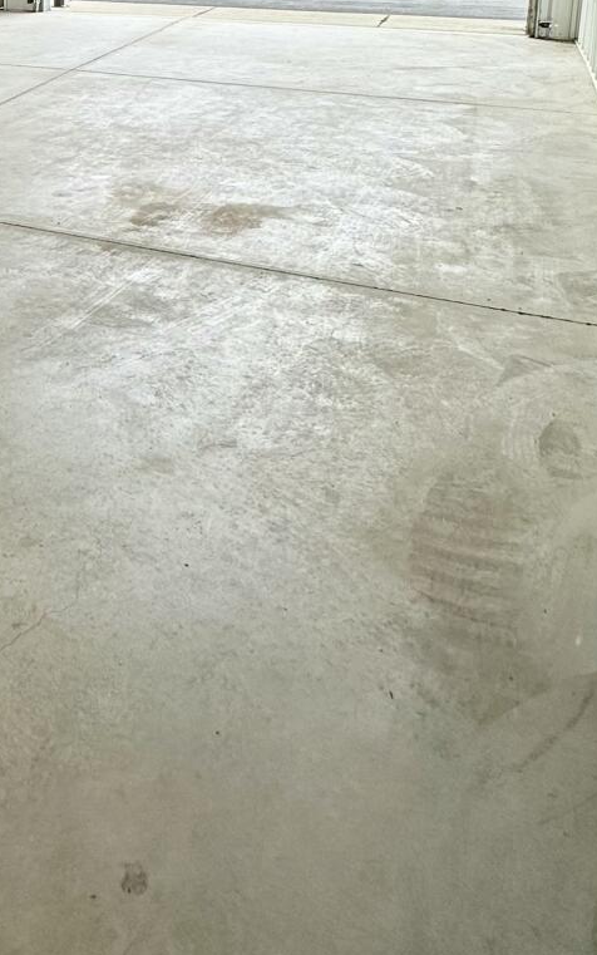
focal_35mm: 39
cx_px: -132
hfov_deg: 28.3
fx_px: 1015
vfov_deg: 44.9
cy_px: 67
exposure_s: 1/245
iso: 40
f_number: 2.2
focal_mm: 2.22
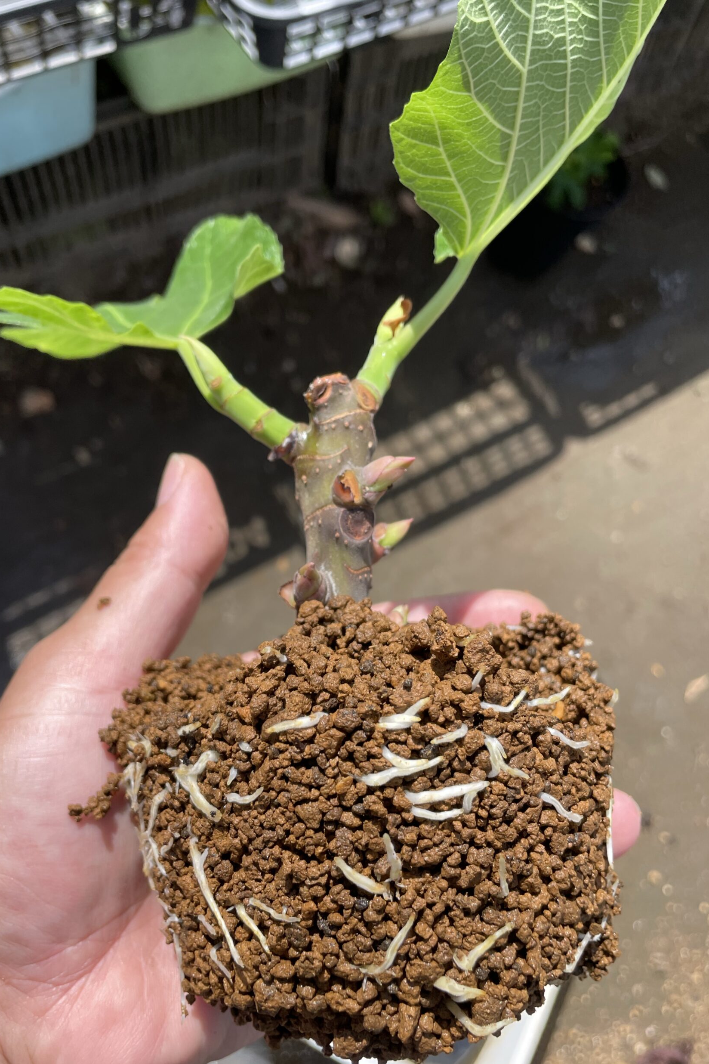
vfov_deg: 65.5
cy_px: 537
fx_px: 827
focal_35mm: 28
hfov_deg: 46.4
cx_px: 339
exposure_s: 1/1435
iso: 32
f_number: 1.6
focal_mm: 4.2
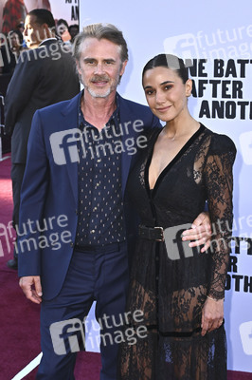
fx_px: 452
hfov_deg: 31.1
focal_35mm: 43
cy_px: 190
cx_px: 126
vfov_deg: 45.5
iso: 500
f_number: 5.6
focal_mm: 43
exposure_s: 1/320
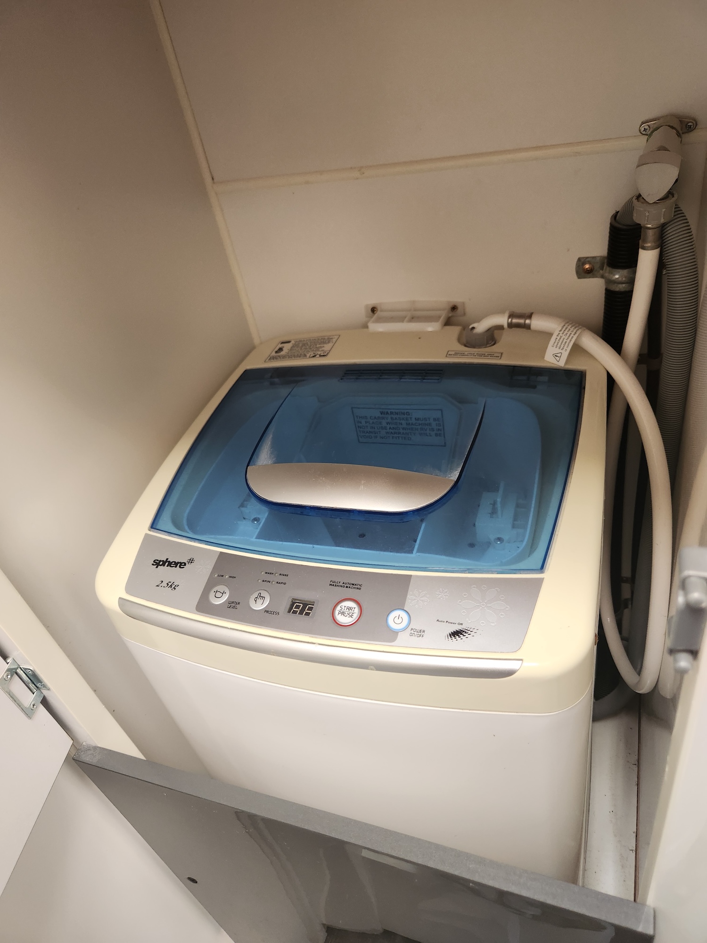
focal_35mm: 23
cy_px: 472
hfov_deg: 58.9
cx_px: 354
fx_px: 626
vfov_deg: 73.9
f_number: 1.8
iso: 160
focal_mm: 5.4
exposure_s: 1/100
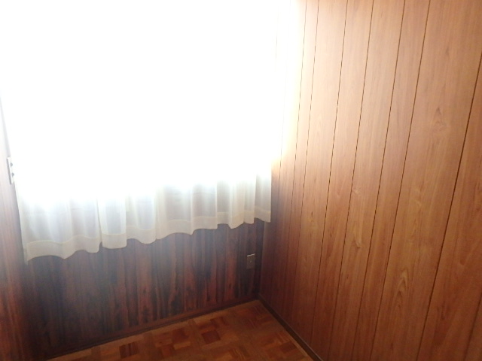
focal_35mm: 21
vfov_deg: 63.4
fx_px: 292
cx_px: 241
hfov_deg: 79.0
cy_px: 180
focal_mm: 3.7
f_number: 3.5
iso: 800
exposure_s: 1/25
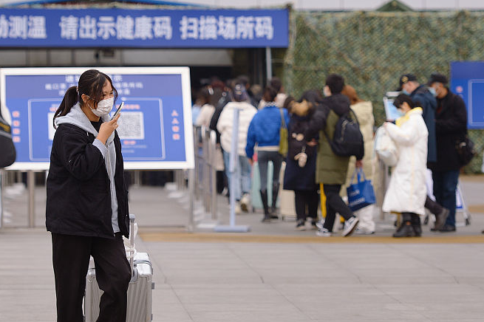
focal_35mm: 220
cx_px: 194
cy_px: 107
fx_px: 2956
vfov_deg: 6.2
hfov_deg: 9.4
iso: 140
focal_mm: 120
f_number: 2.8
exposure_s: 1/800
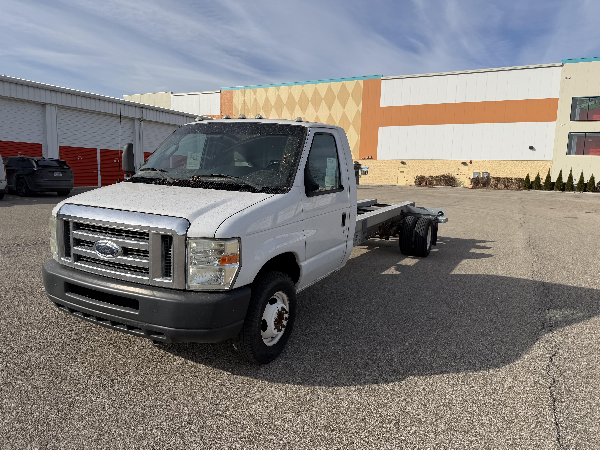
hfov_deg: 71.6
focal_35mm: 24
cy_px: 225
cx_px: 300
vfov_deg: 56.8
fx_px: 416
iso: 80
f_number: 1.78
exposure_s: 1/6173
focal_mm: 6.76
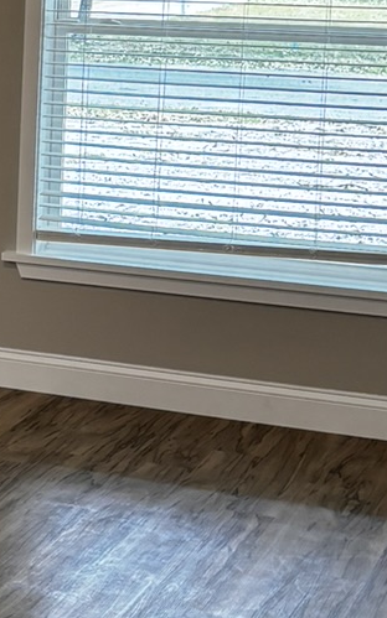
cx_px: -316
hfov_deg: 10.8
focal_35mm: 113
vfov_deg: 18.4
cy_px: 173
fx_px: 1906
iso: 80
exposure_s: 1/60
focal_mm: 5.96
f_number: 1.6
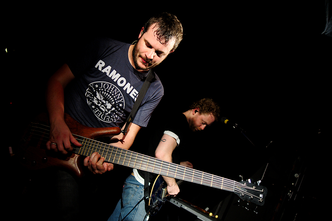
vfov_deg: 43.6
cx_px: 166
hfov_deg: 61.9
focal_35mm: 30
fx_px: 277
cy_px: 110
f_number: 2.2
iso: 250
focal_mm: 20
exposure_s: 1/160
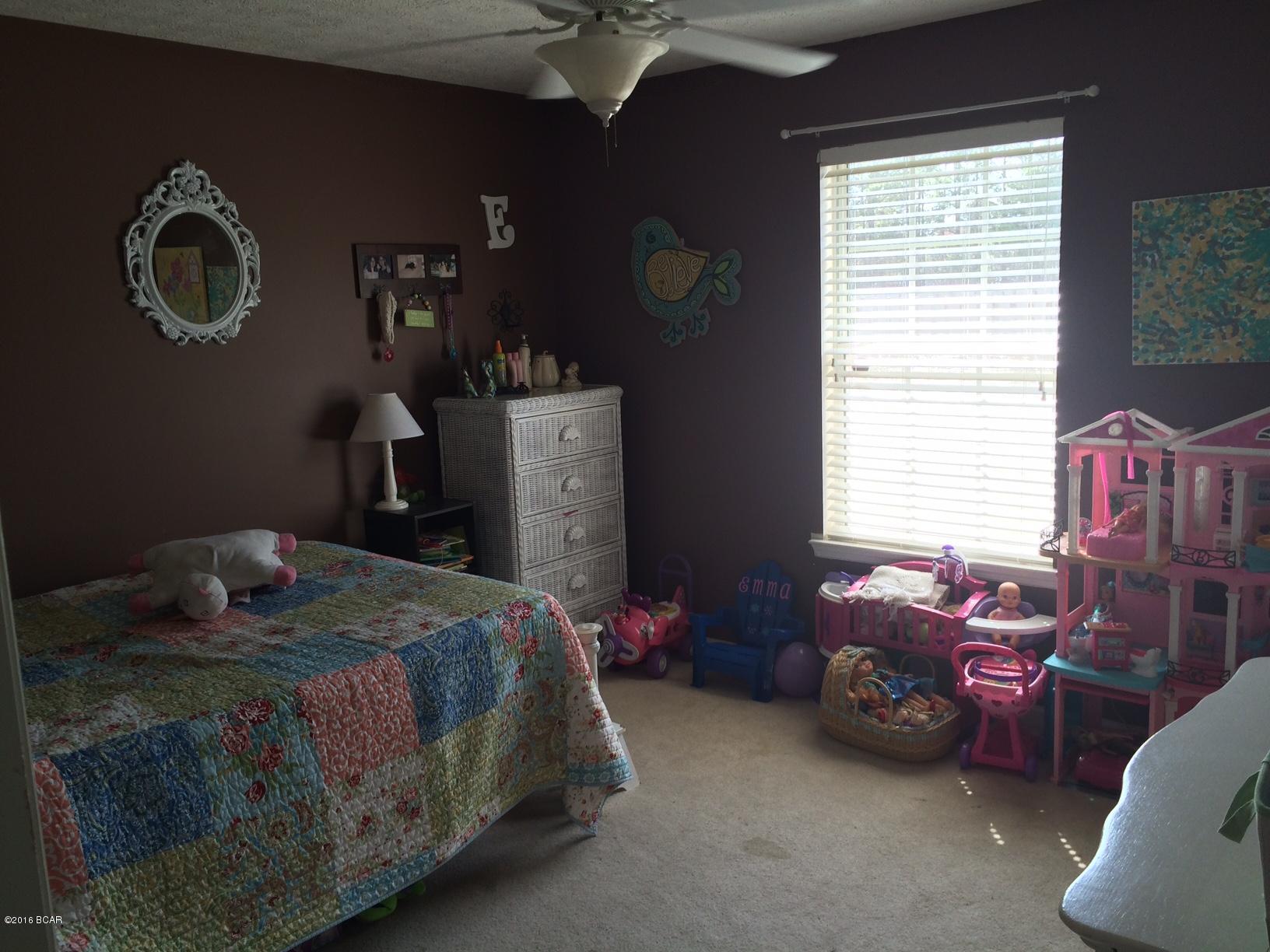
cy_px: 476
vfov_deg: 48.2
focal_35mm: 29
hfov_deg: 61.7
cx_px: 635
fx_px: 1064
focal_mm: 4.15
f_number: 2.2
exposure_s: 1/120
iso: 50
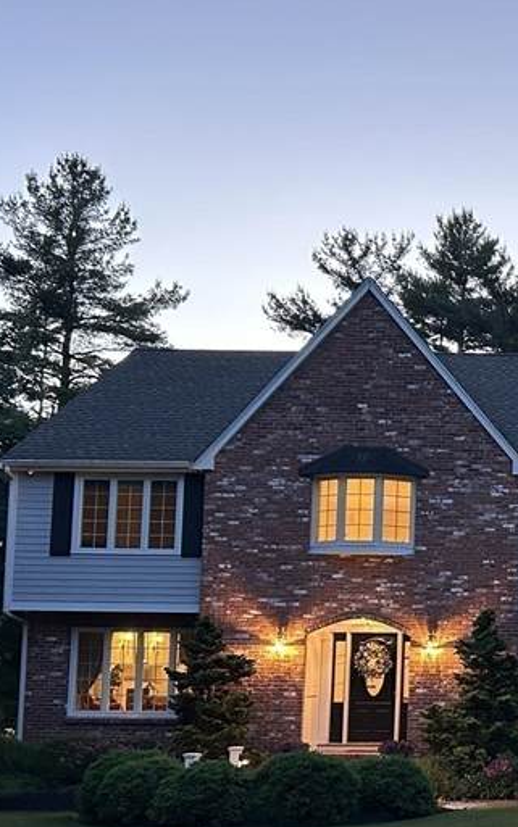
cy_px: 563
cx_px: 686
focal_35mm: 55
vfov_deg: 36.4
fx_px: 1241
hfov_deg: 21.2
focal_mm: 5.7
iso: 320
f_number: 1.5
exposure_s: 1/60
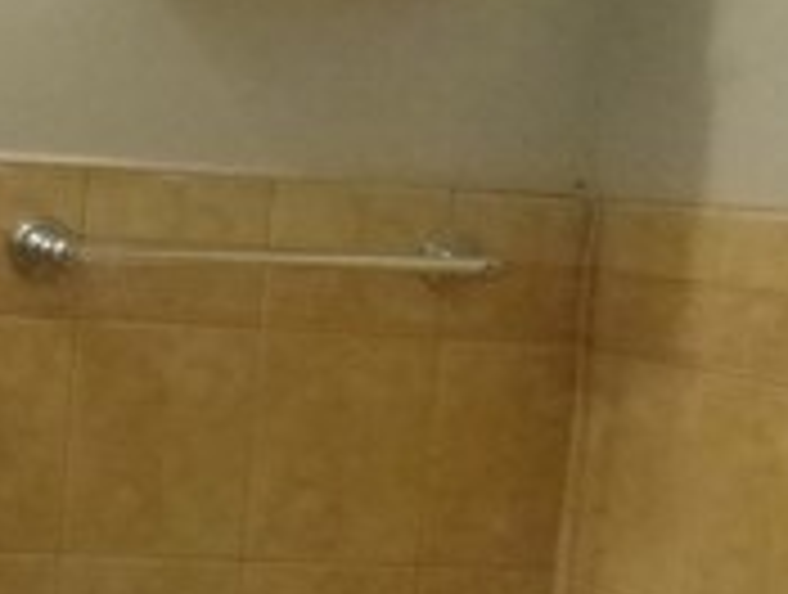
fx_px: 1665
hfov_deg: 22.2
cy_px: 261
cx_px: -378
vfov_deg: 20.2
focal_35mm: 73
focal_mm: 3.58
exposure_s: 1/640
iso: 1600
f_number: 2.8
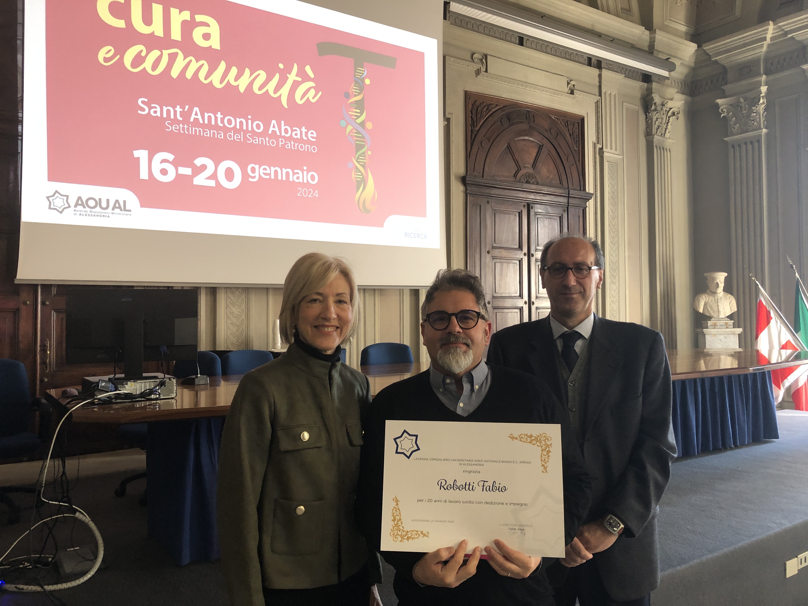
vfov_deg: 49.7
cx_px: 404
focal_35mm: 28
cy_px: 303
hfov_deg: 63.4
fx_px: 654
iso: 64
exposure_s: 1/17
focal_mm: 3.99
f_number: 1.8
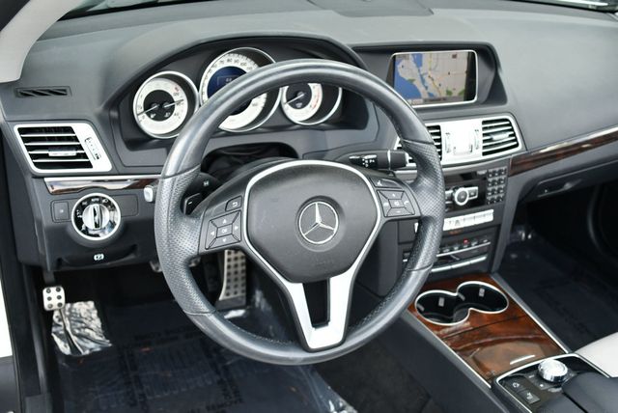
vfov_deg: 36.9
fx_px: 619
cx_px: 309
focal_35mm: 36
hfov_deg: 53.1
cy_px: 206
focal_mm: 18
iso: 400
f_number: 3.5
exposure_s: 1/250
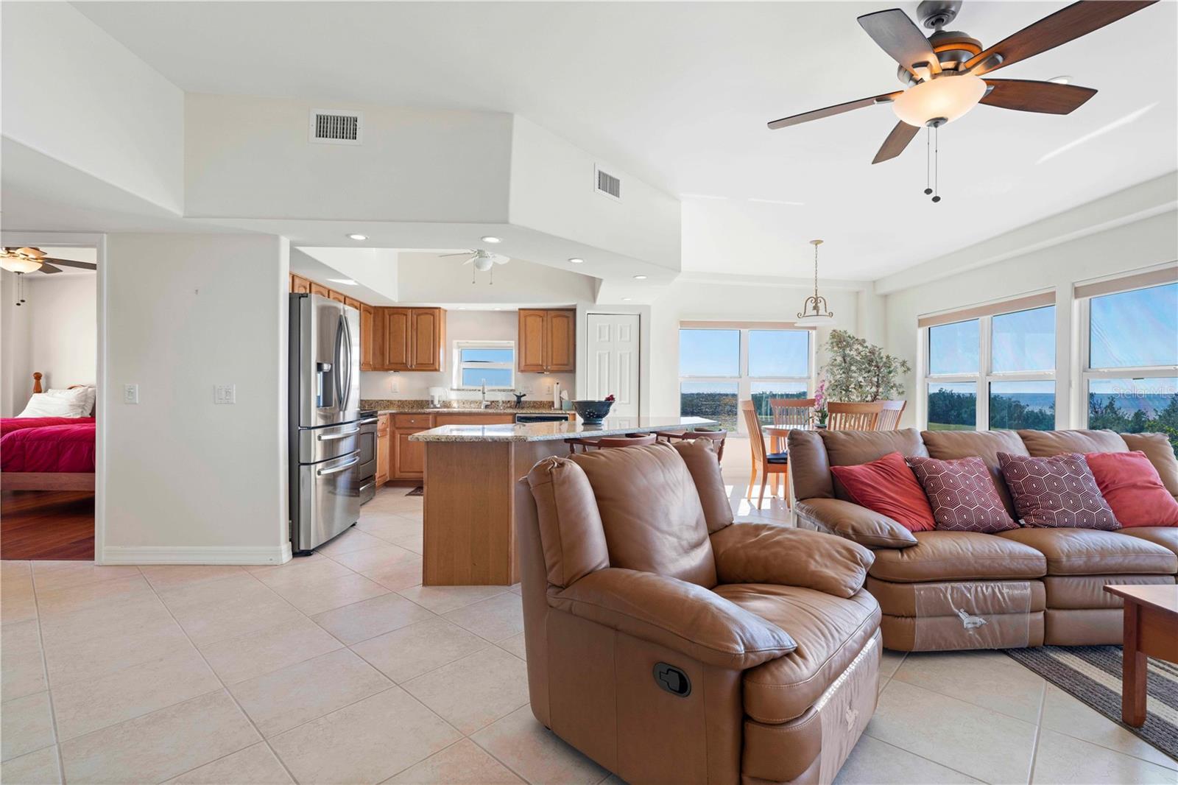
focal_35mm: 16
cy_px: 392
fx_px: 523
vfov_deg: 73.7
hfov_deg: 96.7
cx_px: 589
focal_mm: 16
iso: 400
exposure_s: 1/5
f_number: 8
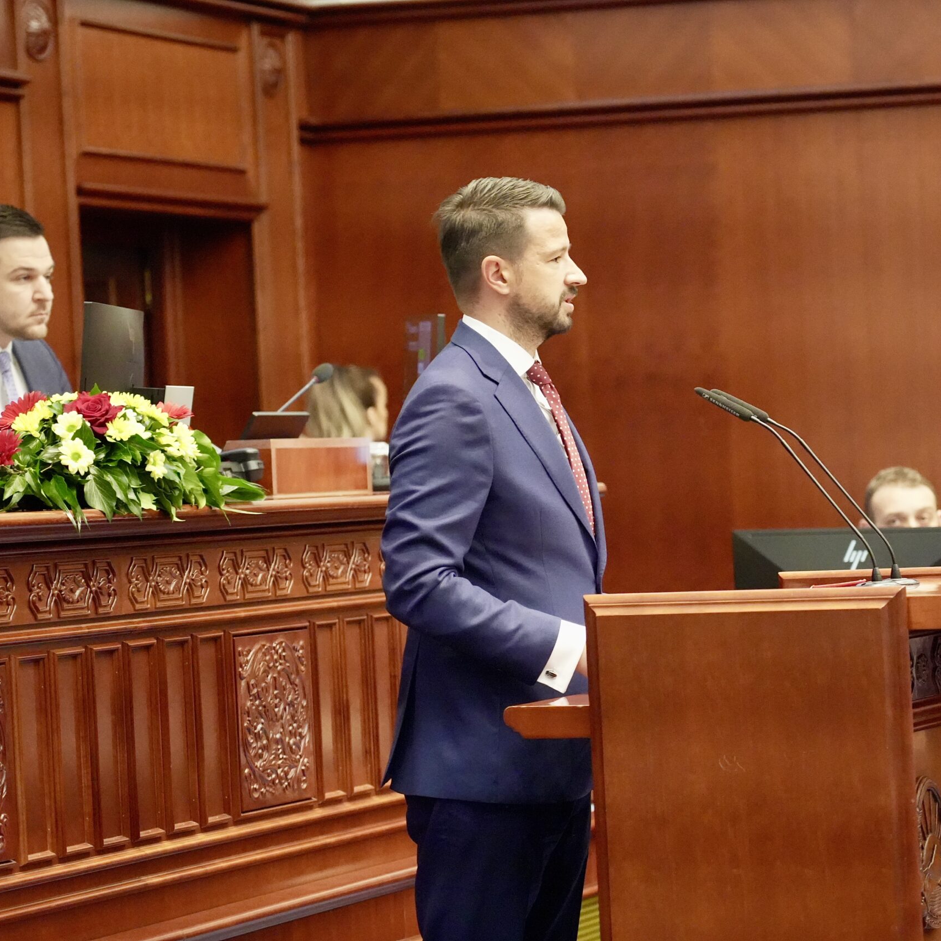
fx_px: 4121
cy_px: 470
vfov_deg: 13.0
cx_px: 580
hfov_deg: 13.0
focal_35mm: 134
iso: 12800
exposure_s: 1/250
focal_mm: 105
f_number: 4
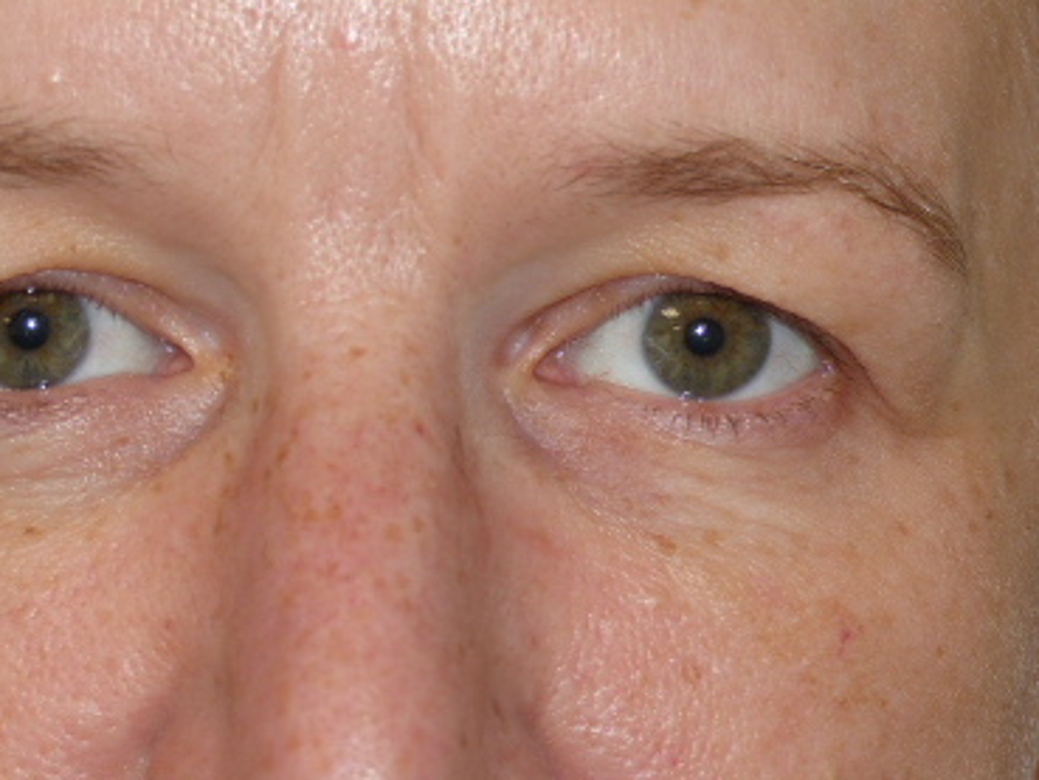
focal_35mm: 210
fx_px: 6305
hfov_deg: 9.4
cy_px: 352
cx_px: 304
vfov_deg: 7.1
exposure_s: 1/100
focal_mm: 21.8
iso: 100
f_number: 2.8
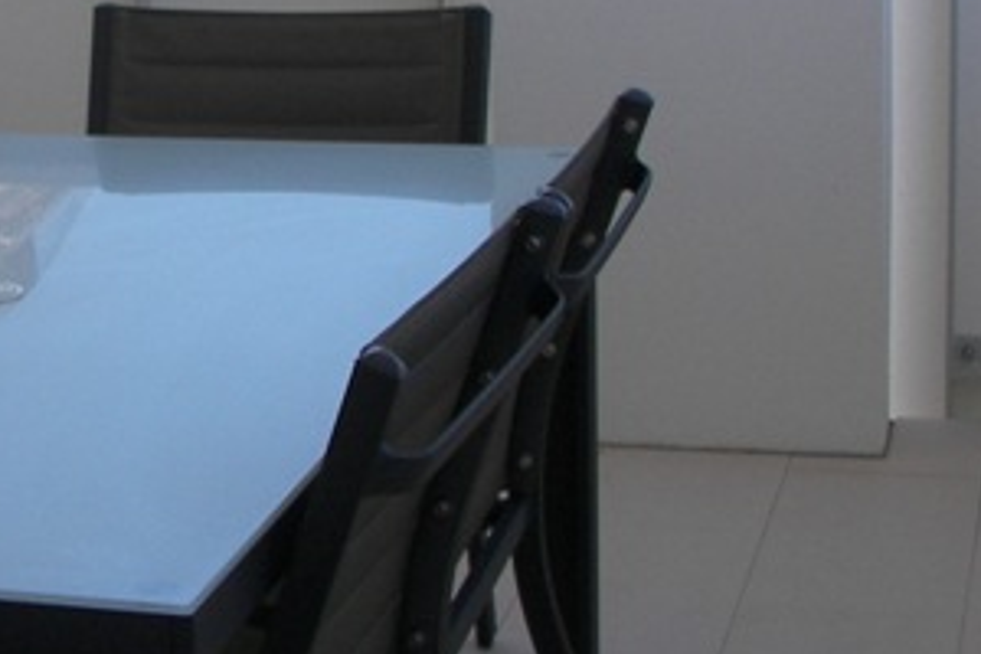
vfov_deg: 13.5
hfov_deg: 20.1
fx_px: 2725
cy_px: 26
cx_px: 124
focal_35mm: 100
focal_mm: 6
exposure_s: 1/250
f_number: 2.8
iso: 50
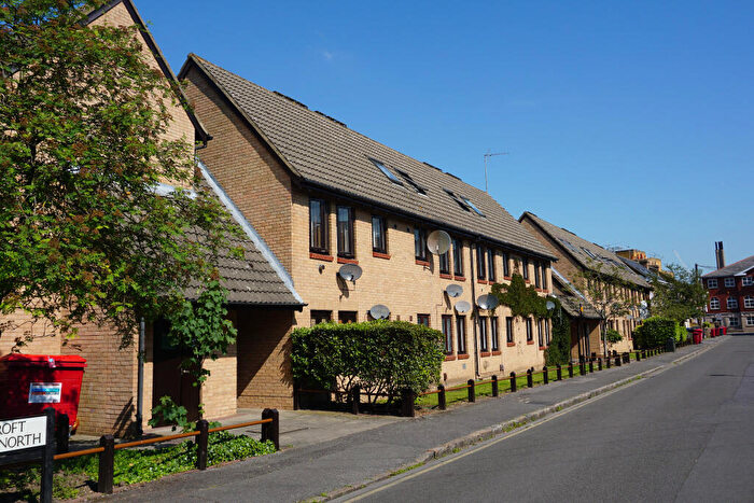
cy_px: 252
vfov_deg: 43.6
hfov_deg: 61.9
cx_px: 377
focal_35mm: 30
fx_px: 628
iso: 100
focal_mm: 20
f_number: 11
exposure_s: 1/160
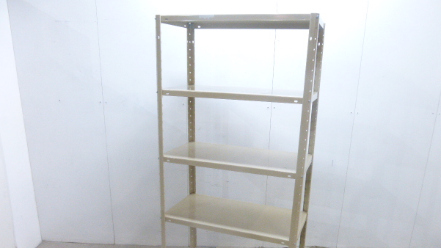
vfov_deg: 39.7
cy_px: 166
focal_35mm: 29
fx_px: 339
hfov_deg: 66.0
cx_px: 233
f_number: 3.1
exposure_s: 1/13
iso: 400
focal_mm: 4.5
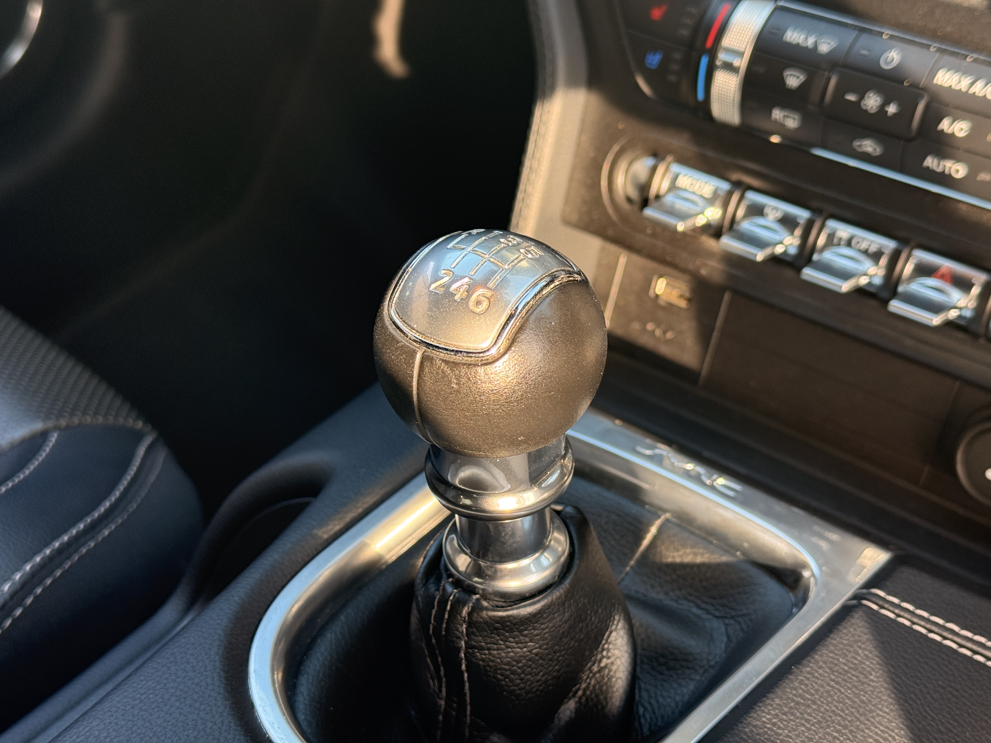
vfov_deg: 30.3
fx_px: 1374
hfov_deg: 39.7
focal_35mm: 48
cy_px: 372
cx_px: 496
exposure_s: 1/156
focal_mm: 6.76
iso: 125
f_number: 1.78
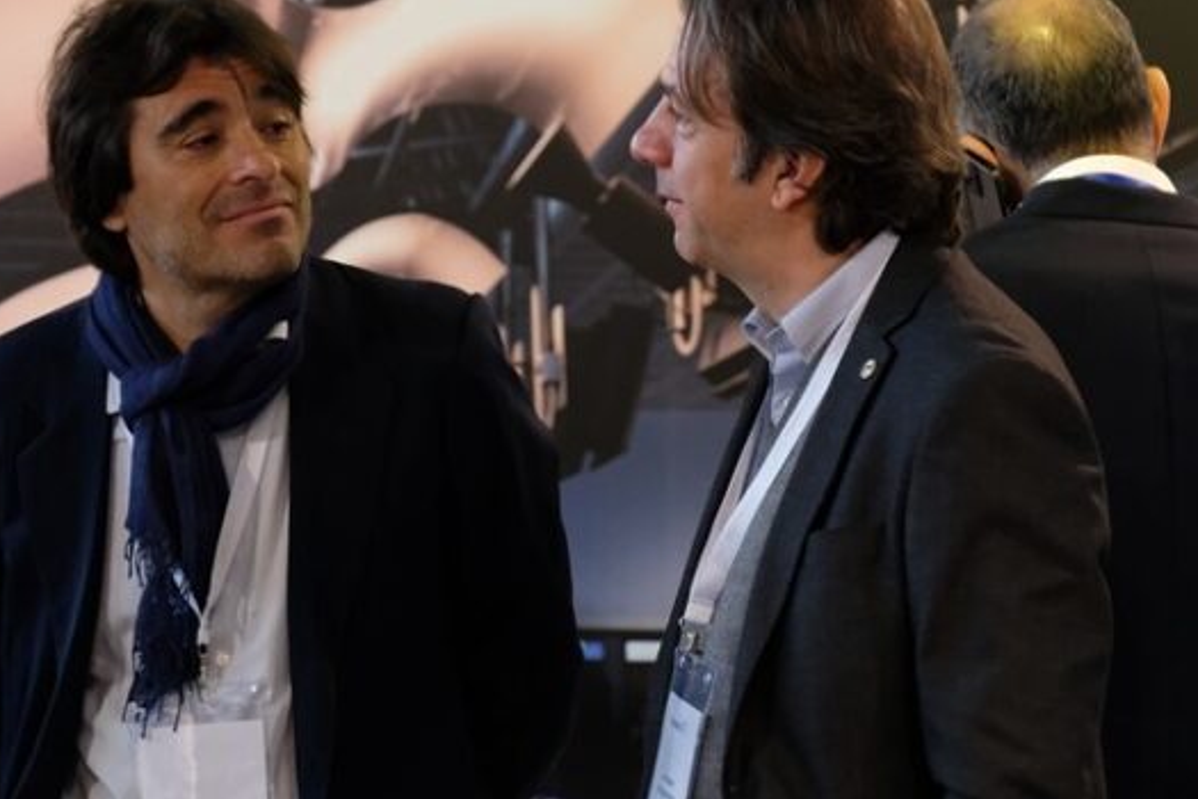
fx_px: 6955
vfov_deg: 6.6
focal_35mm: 209
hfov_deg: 9.8
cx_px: 621
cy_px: 290
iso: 3200
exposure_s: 1/250
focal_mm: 95
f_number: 4.5
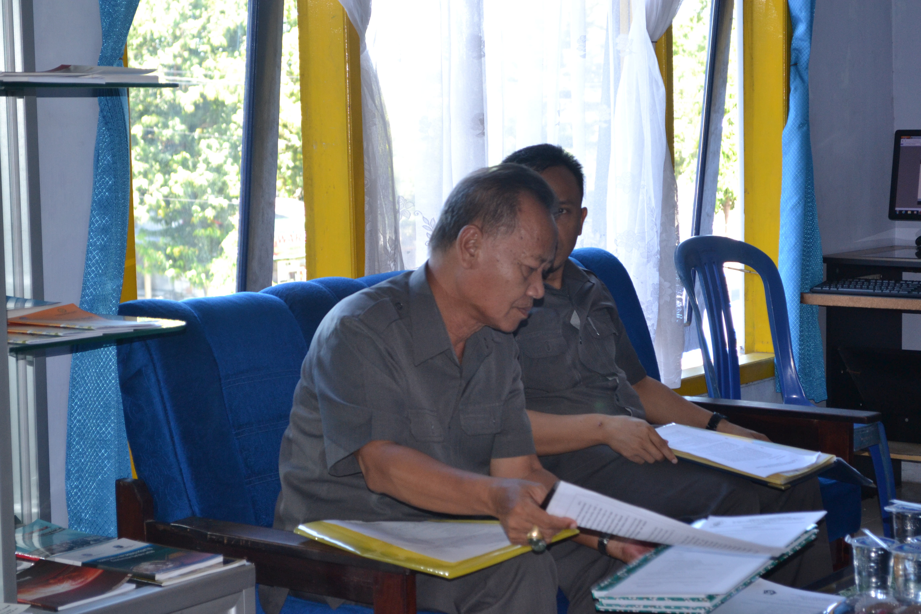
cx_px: 460
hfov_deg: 27.0
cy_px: 307
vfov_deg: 18.2
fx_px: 1919
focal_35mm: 75
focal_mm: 50
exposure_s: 1/60
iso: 640
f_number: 5.6
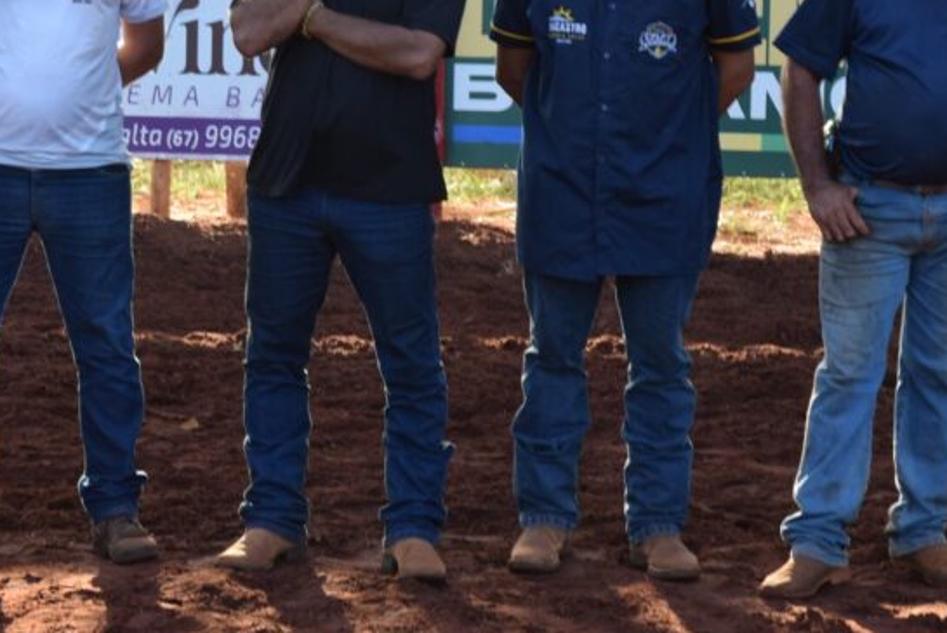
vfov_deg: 8.8
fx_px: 4078
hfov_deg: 13.2
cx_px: 379
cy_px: 87
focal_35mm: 155
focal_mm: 55
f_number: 7.1
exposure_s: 1/200
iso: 400
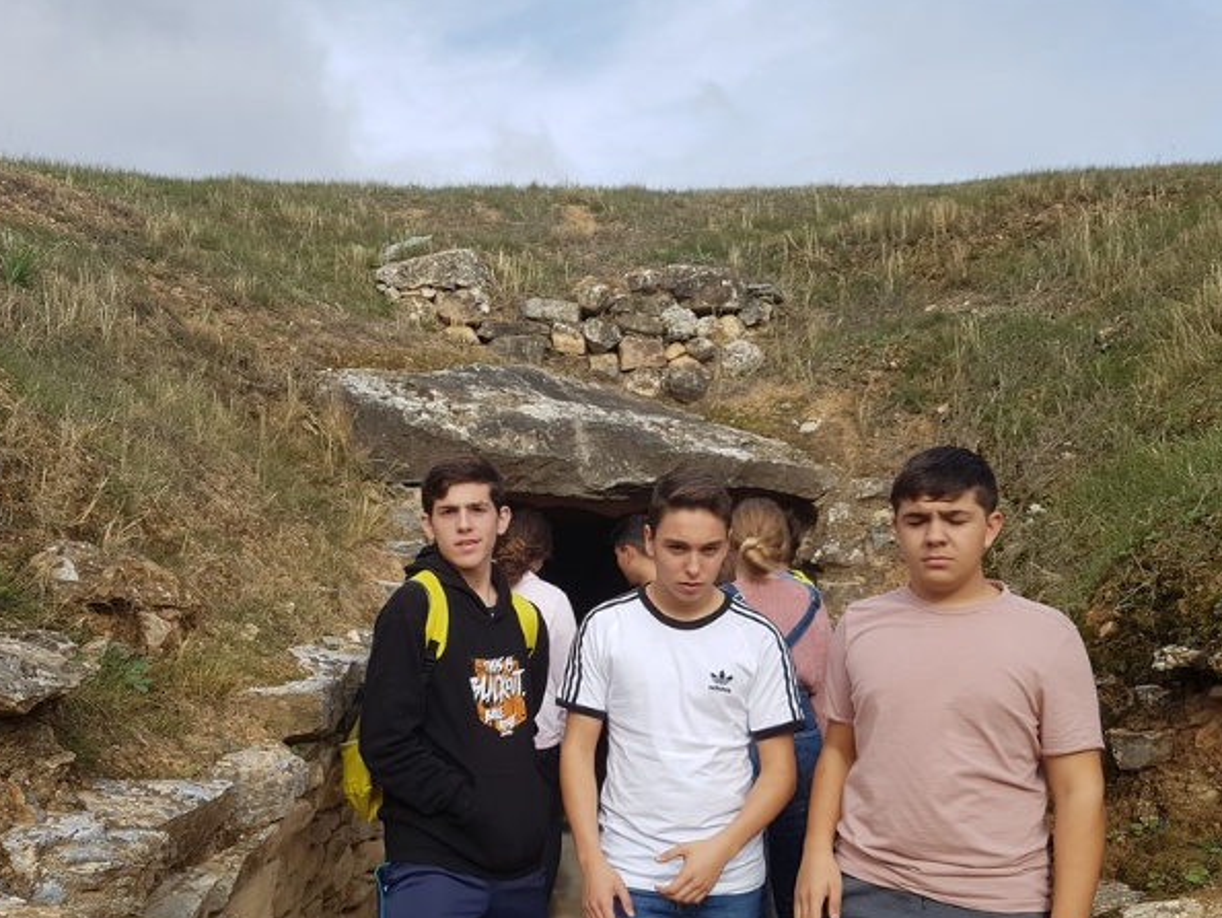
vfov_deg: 40.3
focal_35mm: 35
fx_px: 1236
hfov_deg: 52.6
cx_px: 597
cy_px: 605
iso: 50
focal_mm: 4.2
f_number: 1.7
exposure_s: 1/2408
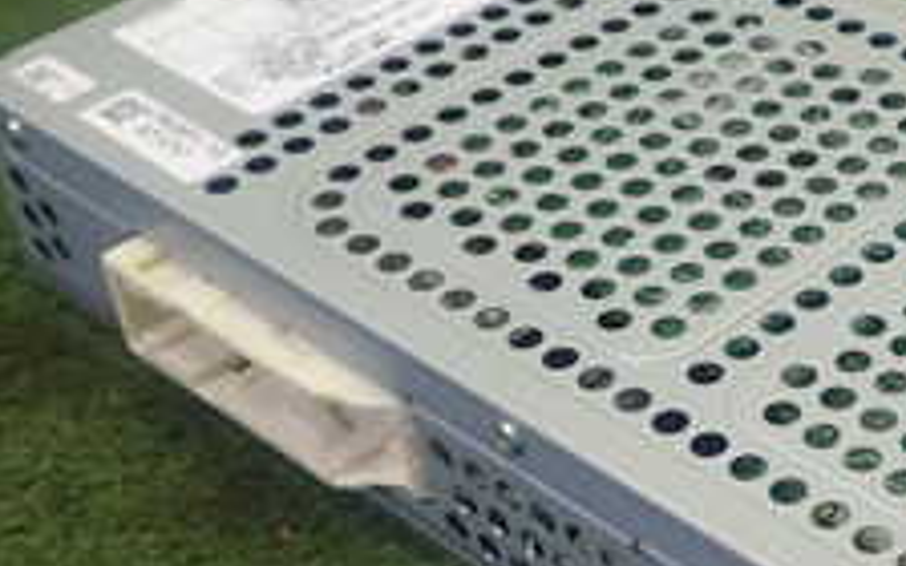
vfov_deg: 15.3
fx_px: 2099
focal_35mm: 85
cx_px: 946
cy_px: 457
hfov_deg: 23.2
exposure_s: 1/60
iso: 125
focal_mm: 5.4
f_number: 2.3
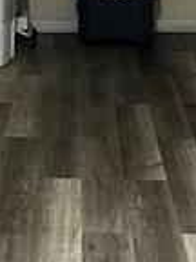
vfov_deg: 14.1
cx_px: 56
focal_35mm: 139
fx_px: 1049
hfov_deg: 10.7
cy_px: 35
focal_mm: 5.1
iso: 250
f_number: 1.6
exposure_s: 1/60
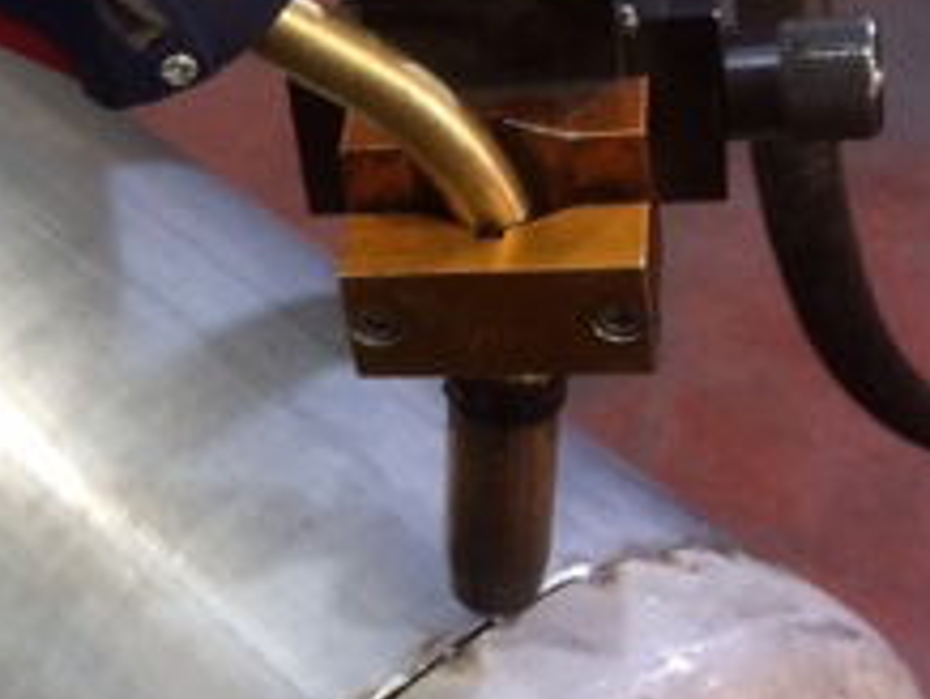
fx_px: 2286
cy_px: 243
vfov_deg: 17.4
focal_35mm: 85
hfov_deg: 20.7
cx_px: -316
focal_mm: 4.15
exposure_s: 1/33
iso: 100
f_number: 2.2
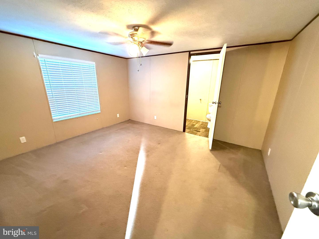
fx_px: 129
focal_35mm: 14
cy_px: 120
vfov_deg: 85.7
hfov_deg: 102.1
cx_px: 160
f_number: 2.2
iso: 800
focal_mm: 2.22
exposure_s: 1/60
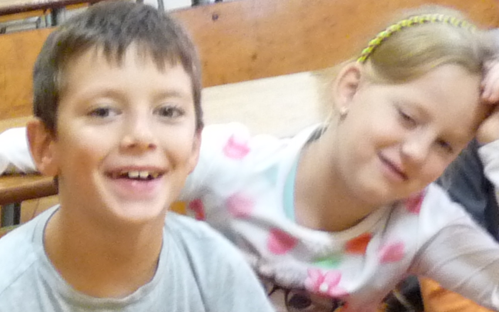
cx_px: -203
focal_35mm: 123
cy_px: 277
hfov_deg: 15.8
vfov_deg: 10.6
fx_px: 1673
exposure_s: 1/15
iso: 400
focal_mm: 4.8
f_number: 2.8
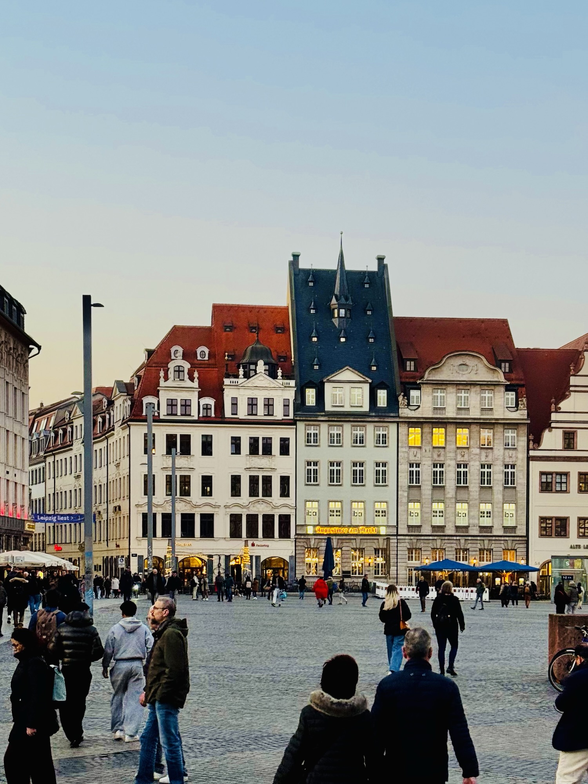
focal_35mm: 48
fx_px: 1087
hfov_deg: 30.3
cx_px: 294
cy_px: 392
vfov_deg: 39.7
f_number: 1.78
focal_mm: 6.76
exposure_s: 1/102
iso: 100
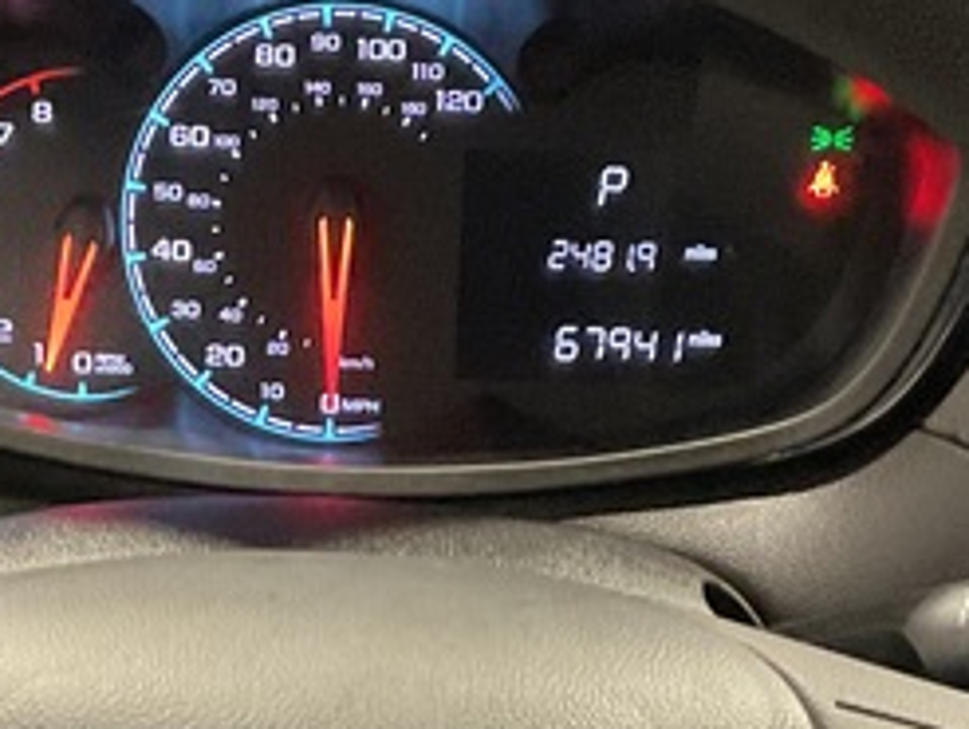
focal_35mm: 113
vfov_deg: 12.8
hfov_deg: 17.3
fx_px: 3166
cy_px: 843
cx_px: 260
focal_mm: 3
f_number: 1.8
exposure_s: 1/30
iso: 500
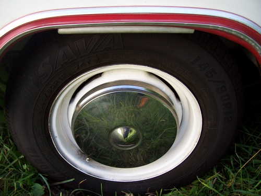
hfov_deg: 54.0
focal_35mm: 34
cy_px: 98
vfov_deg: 41.8
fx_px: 256
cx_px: 130
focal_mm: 5.6
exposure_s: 1/144
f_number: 2.7
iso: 80
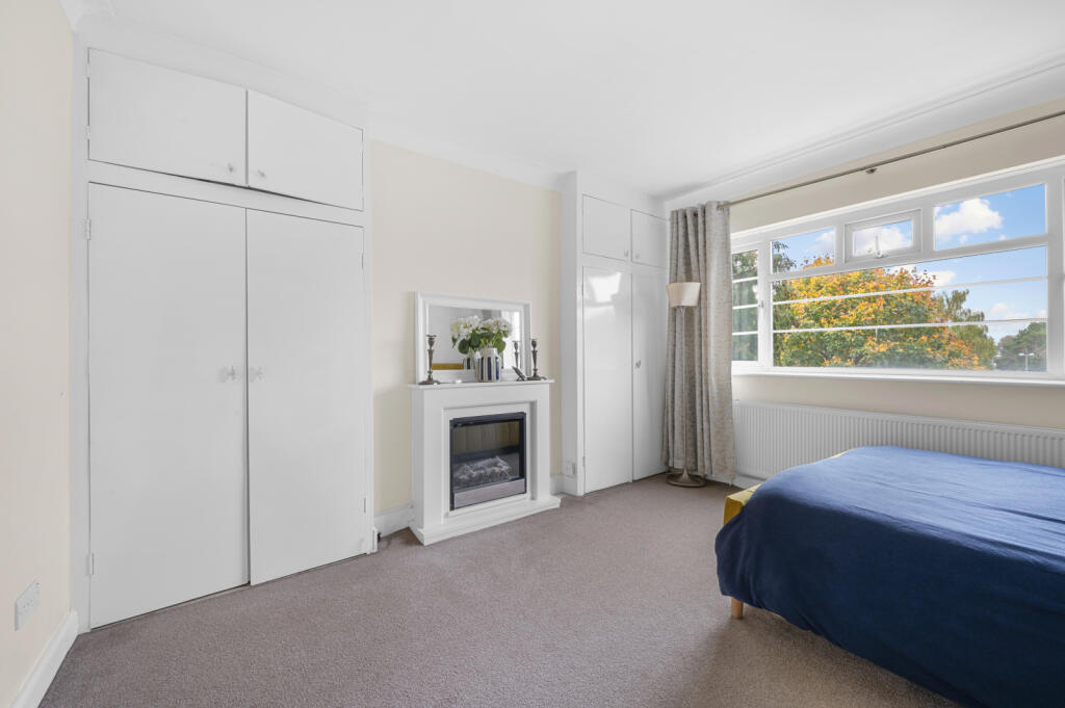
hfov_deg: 104.3
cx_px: 532
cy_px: 354
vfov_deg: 81.1
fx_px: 414
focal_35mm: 14
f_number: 16
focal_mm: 14
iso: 250
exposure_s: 1.6
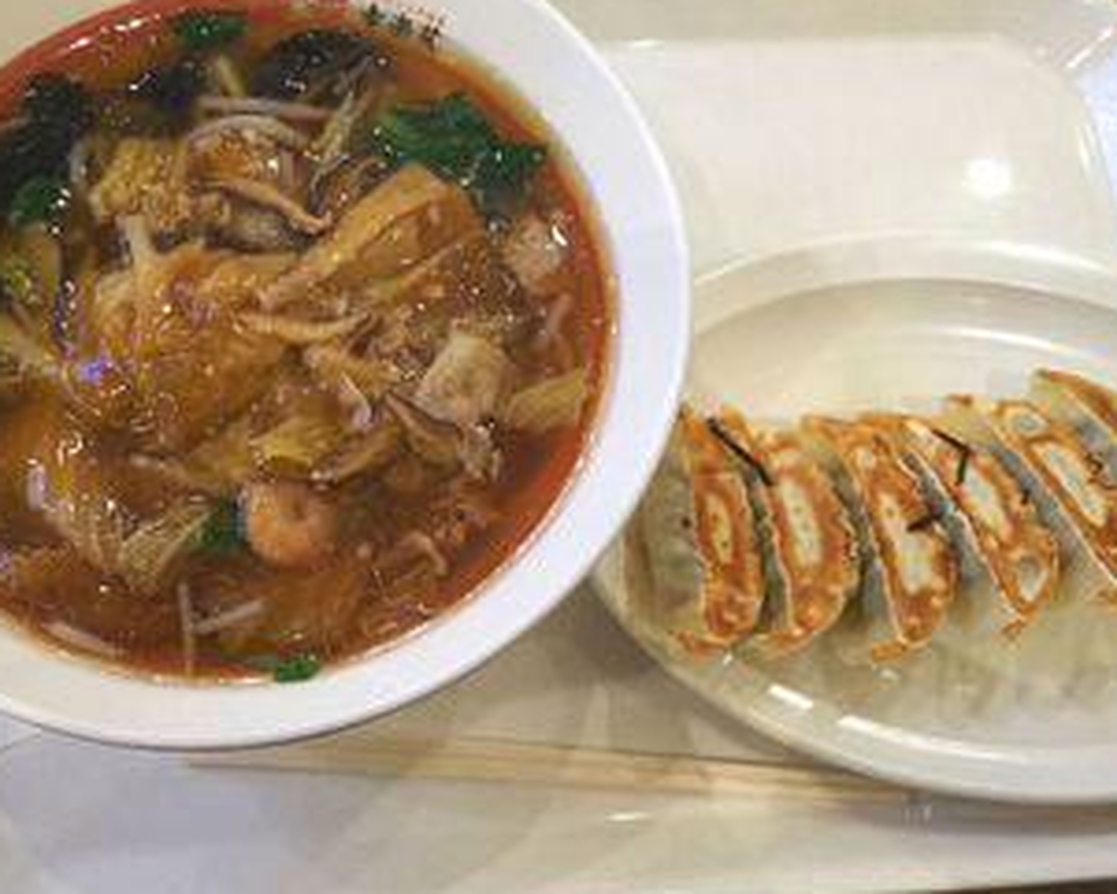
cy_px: 475
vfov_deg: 42.2
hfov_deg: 51.4
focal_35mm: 35
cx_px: 486
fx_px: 1157
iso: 125
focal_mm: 4.2
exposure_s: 1/100
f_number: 1.9
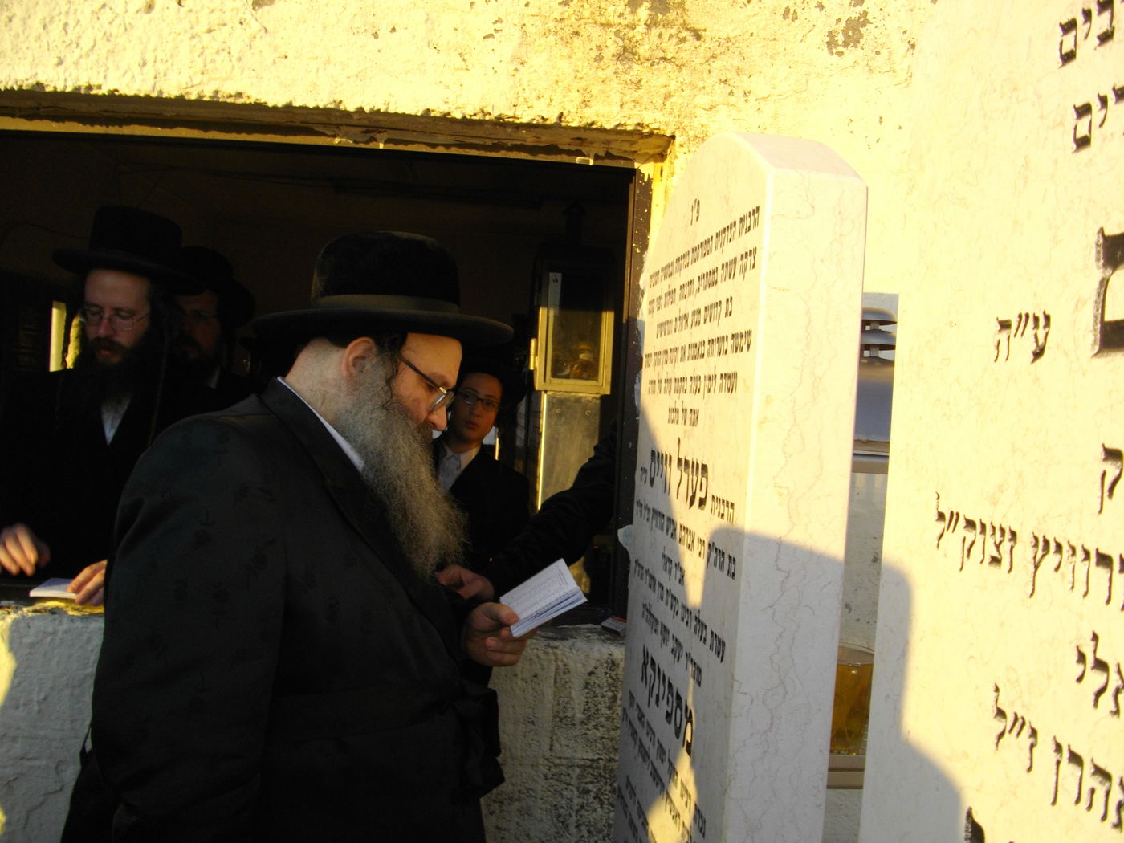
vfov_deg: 45.4
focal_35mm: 31
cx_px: 562
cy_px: 422
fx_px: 1007
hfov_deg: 58.4
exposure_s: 1/60
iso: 100
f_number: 8.8
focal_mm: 5.7
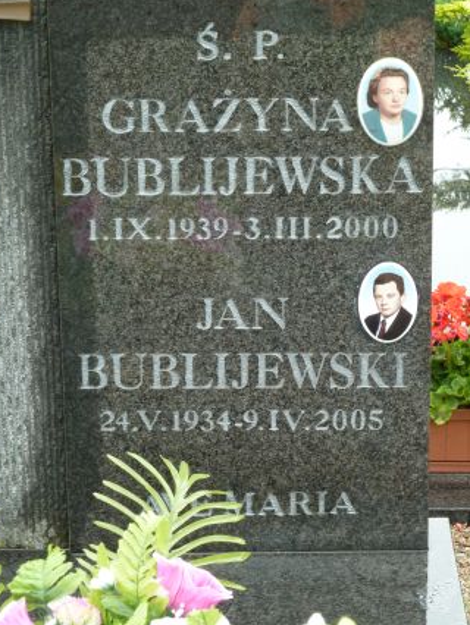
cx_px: 245
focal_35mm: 134
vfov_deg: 14.7
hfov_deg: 11.1
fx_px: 2423
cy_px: 346
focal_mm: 19.5
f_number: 4.4
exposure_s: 1/40
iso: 125
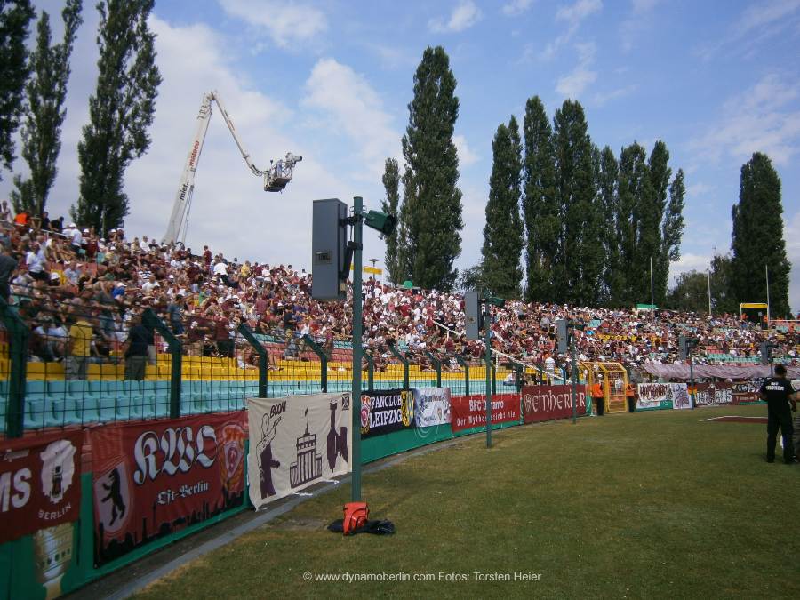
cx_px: 400
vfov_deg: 45.4
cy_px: 300
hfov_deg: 58.4
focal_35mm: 31
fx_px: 716
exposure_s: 1/250
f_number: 8.3
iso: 80
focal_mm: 5.5
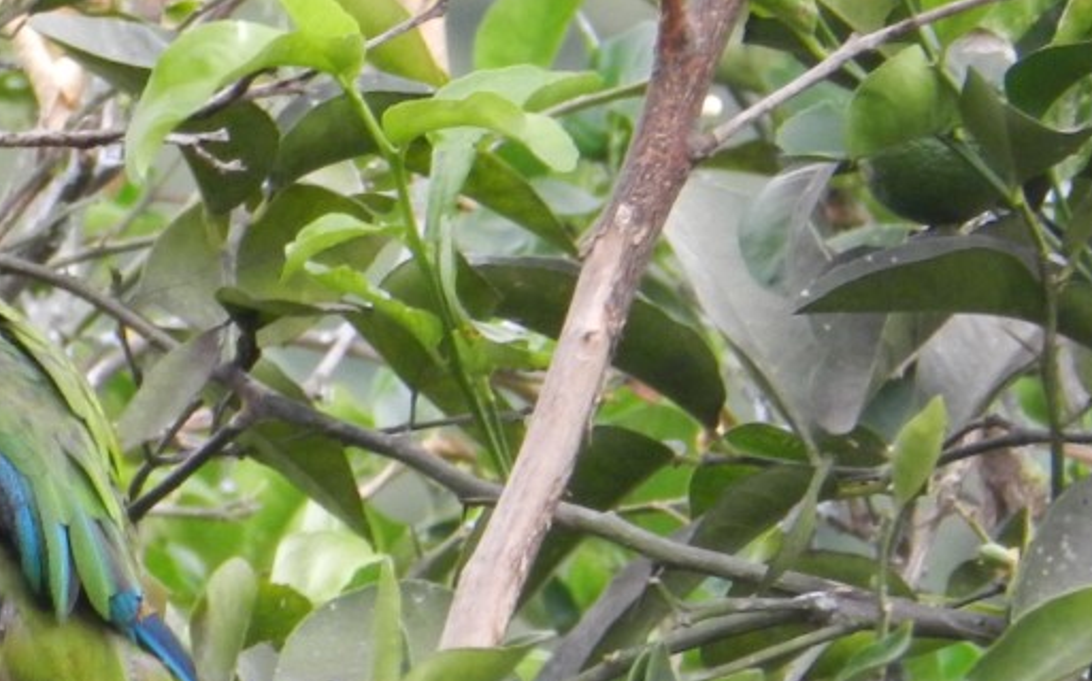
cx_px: -204
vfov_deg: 0.9
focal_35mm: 1486
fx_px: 44200
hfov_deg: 1.4
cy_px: 568
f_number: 5.7
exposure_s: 1/100
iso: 400
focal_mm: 88.7
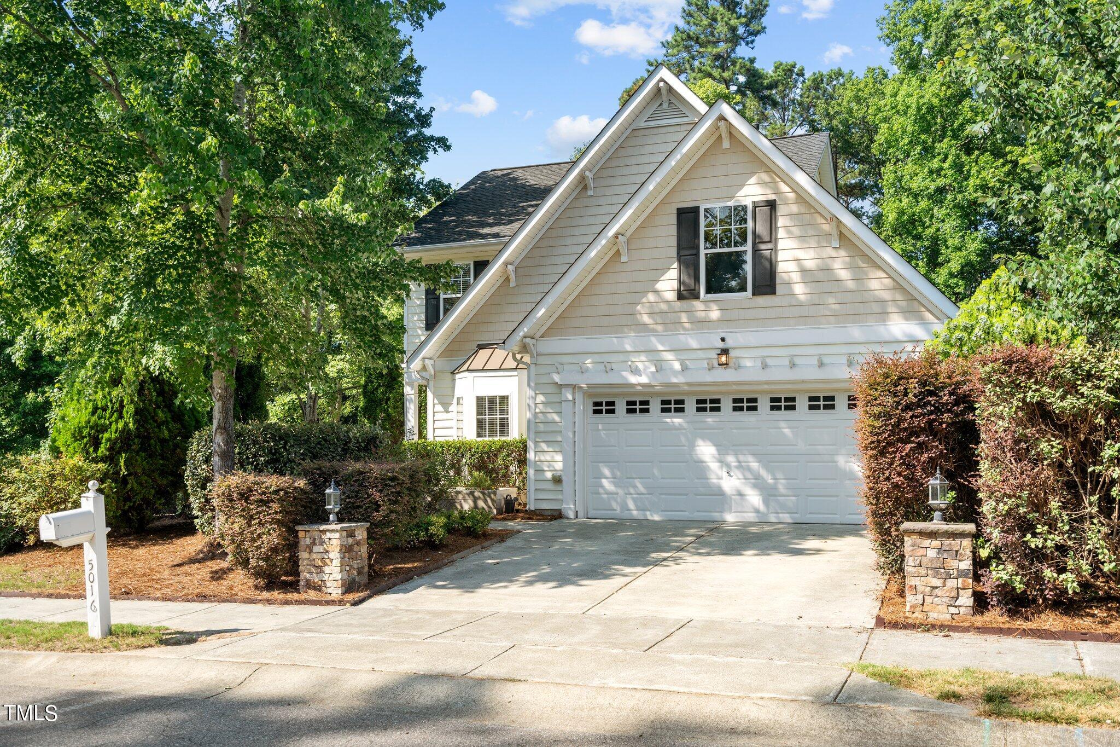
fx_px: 995
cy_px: 374
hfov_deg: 58.7
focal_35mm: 32
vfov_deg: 41.1
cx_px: 560
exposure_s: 1/90
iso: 100
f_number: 4.5
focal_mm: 32
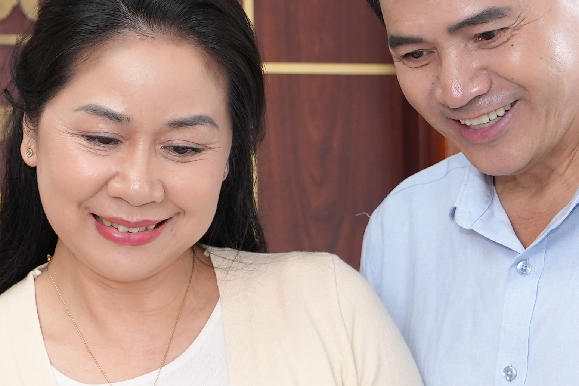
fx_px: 3345
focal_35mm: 208
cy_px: 368
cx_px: 169
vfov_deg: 6.6
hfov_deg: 9.9
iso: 400
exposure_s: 1/125
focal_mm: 46
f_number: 3.5
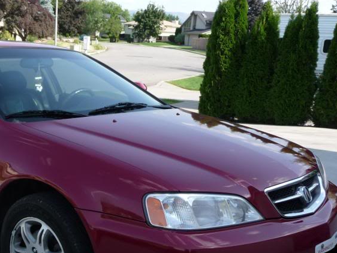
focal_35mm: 51
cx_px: 57
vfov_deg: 28.4
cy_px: 165
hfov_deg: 36.0
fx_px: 497
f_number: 3.3
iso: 100
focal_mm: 4.7
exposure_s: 1/400
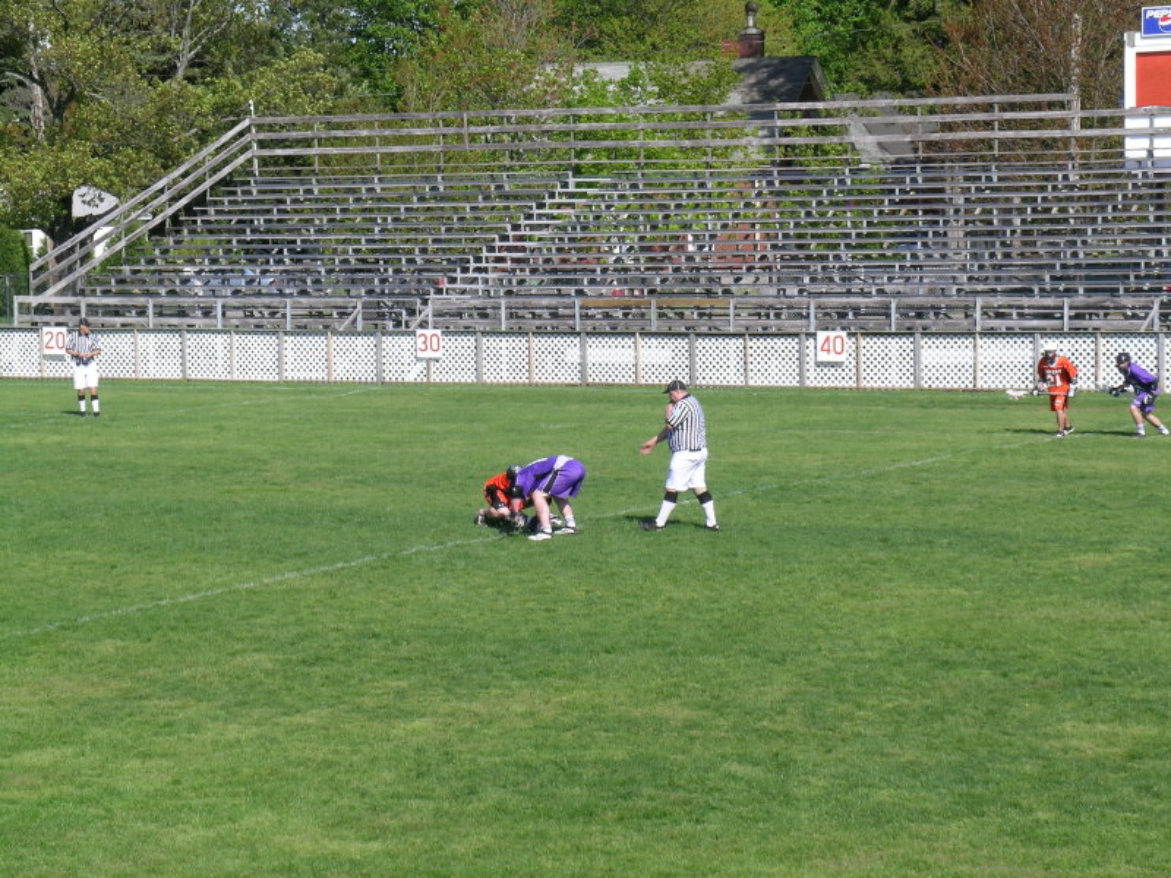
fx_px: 3924
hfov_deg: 17.0
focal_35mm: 116
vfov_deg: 12.8
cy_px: 439
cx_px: 586
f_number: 7.3
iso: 50
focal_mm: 24
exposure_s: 1/154
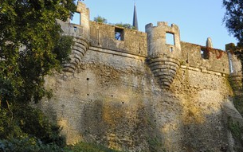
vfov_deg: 17.7
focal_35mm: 74
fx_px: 488
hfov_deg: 27.9
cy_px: 88
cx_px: 114
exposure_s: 1/80
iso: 100
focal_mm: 35
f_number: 3.3
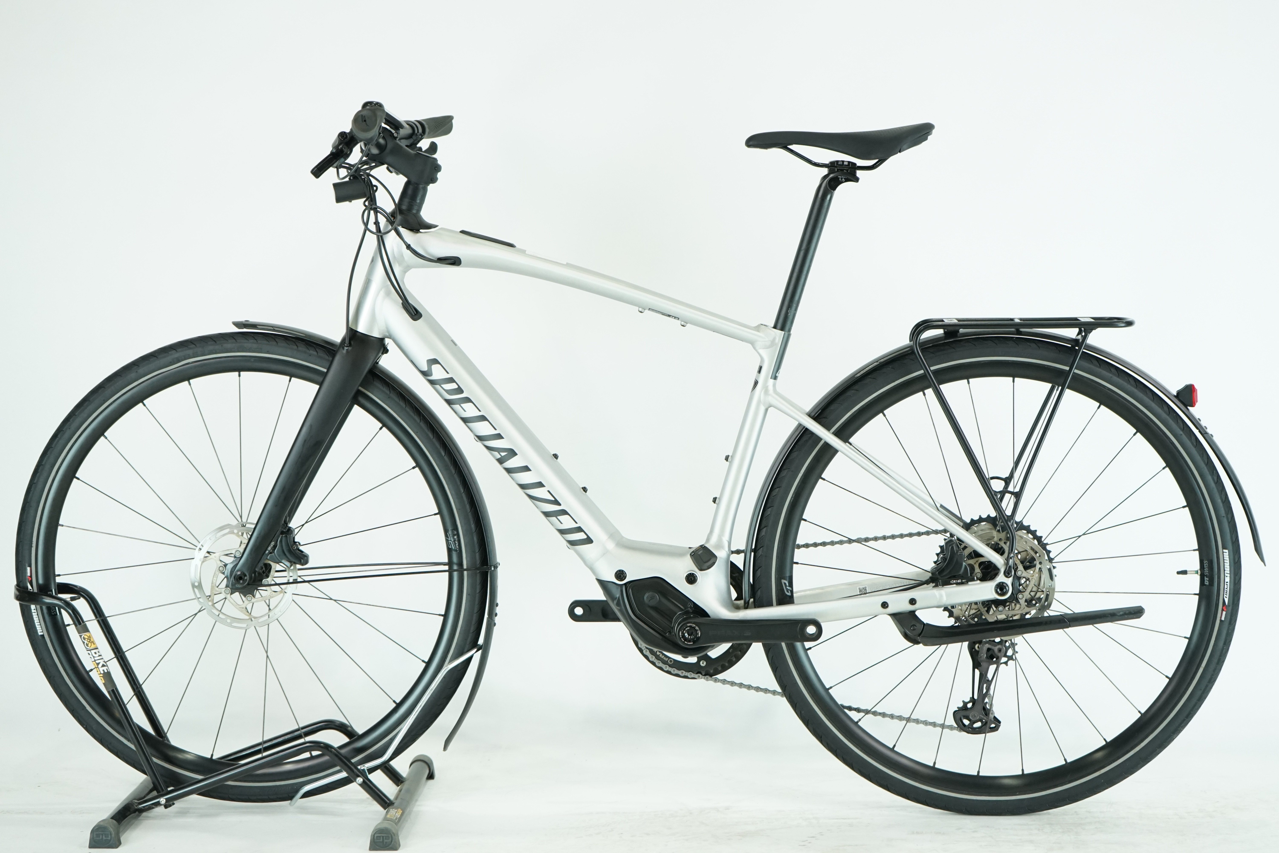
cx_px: 640
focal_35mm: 63
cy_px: 426
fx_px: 2238
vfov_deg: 21.6
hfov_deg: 31.9
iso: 1600
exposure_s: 1/200
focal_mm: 63
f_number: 5.6
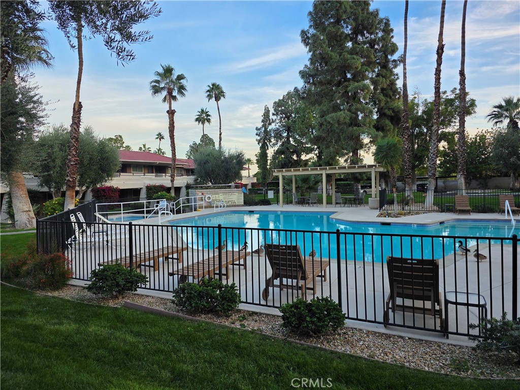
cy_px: 195
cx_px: 260
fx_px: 346
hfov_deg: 73.9
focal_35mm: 23
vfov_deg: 58.9
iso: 32
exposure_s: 1/359
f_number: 1.7
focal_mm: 6.3
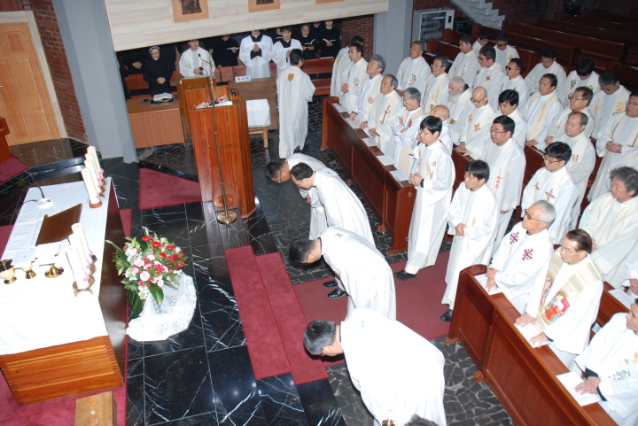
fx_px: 479
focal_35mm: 27
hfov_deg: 67.4
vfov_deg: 48.0
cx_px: 319
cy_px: 213
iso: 400
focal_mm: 18
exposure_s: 1/60
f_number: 5.6
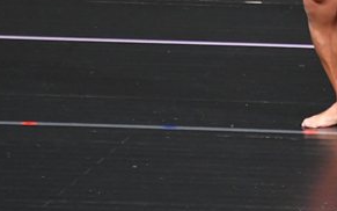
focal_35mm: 1016
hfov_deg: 2.1
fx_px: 9333
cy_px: -81
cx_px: 398
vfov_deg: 1.3
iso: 4000
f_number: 5.6
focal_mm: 250
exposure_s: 1/400
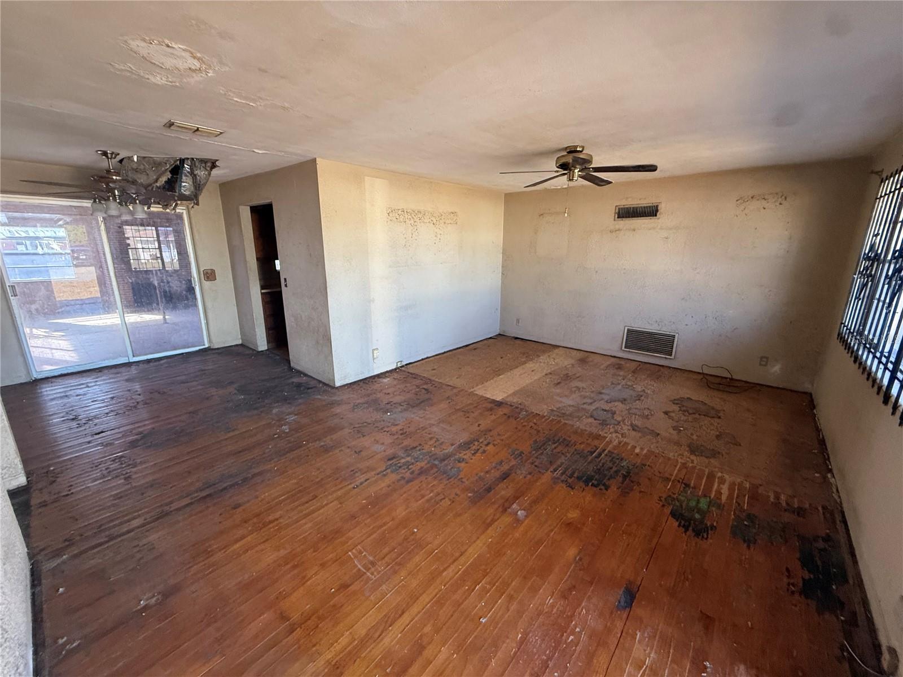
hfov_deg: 102.1
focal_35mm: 14
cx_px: 452
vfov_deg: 85.7
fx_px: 365
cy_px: 338
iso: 250
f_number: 2.2
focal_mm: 2.22
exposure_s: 1/99
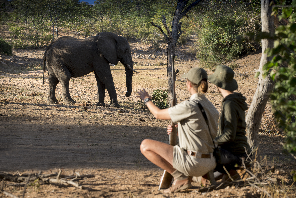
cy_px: 99
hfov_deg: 14.6
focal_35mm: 140
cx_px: 148
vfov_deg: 9.8
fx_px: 1151
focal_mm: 140
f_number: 8
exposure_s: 1/180
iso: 280
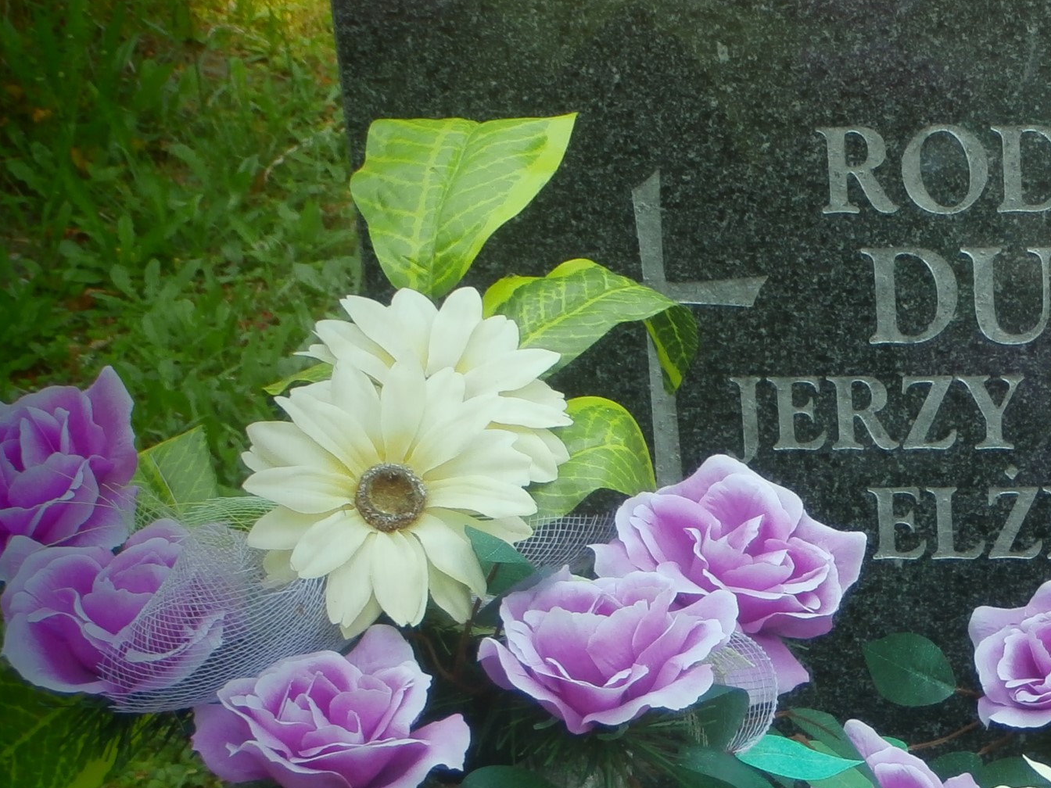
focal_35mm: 127
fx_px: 3856
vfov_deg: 11.7
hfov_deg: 15.2
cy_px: 500
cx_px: 1115
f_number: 4.5
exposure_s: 1/80
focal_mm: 10.11
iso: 100
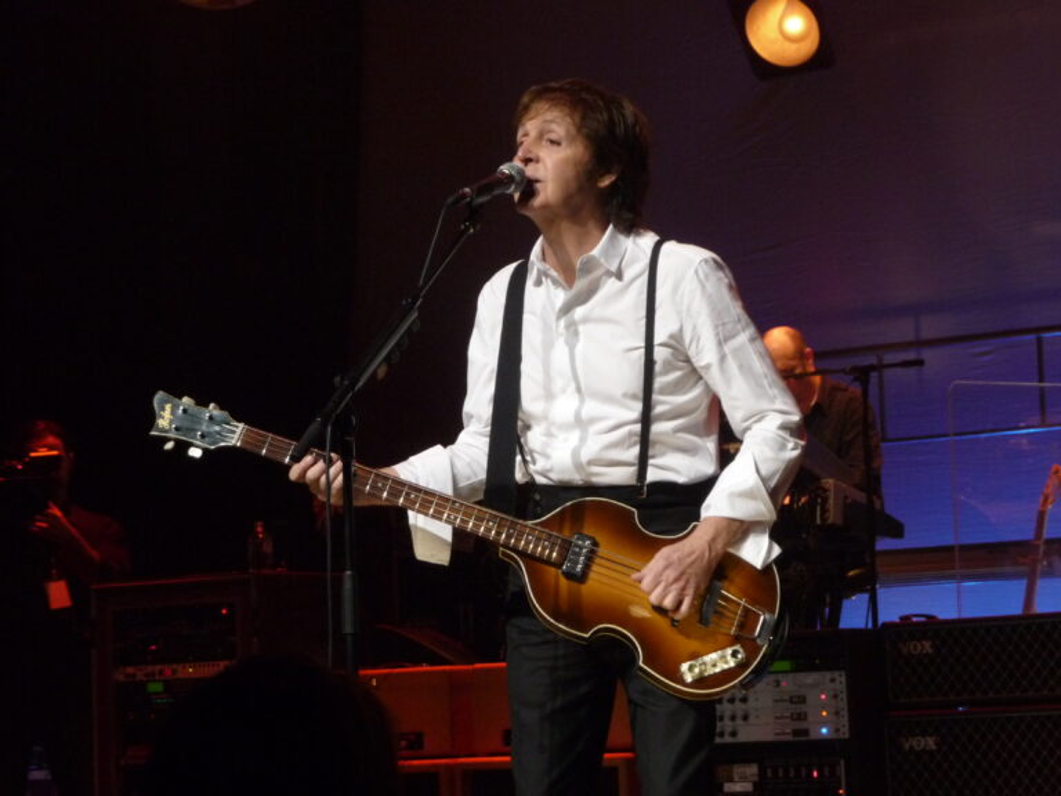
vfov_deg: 13.2
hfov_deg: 17.6
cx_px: 530
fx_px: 3433
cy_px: 398
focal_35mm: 112
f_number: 4.7
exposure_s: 1/40
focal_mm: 19.1
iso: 400
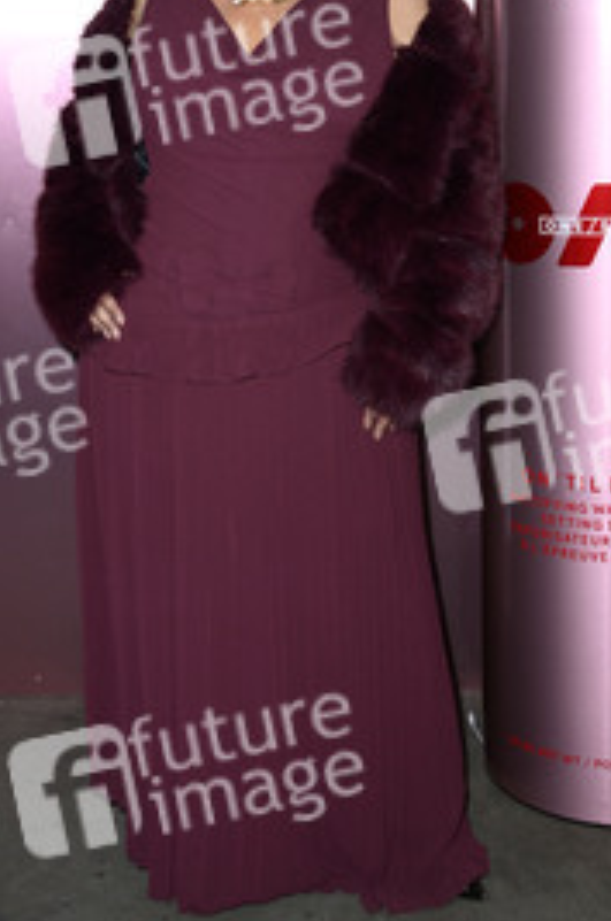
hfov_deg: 23.7
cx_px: 287
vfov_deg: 34.5
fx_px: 1457
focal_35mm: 57
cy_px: 259
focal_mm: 38
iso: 1000
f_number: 5.6
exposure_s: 1/250
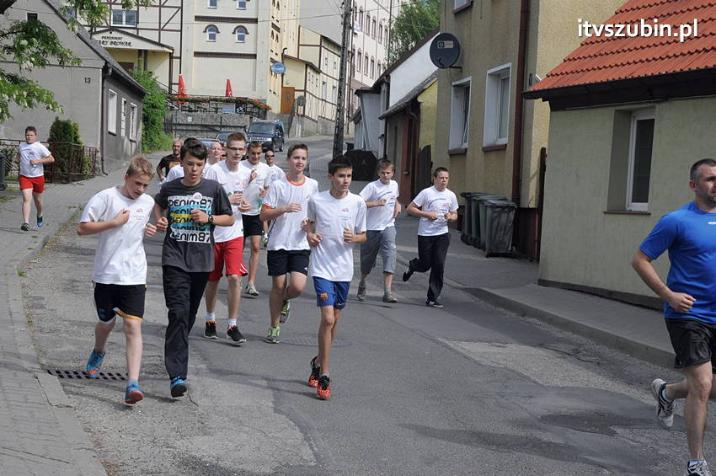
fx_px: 1341
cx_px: 358
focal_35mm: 68
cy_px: 238
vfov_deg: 20.1
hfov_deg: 29.9
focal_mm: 45
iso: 800
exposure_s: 1/640
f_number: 13
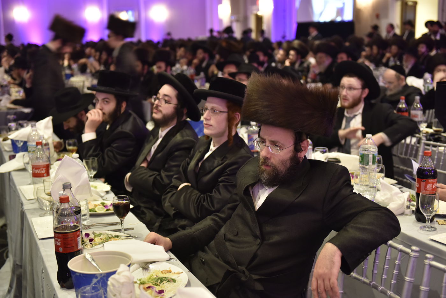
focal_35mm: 50
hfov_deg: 39.6
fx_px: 620
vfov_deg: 27.0
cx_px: 223
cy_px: 149
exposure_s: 1/30
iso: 1600
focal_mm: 50
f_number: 2.8
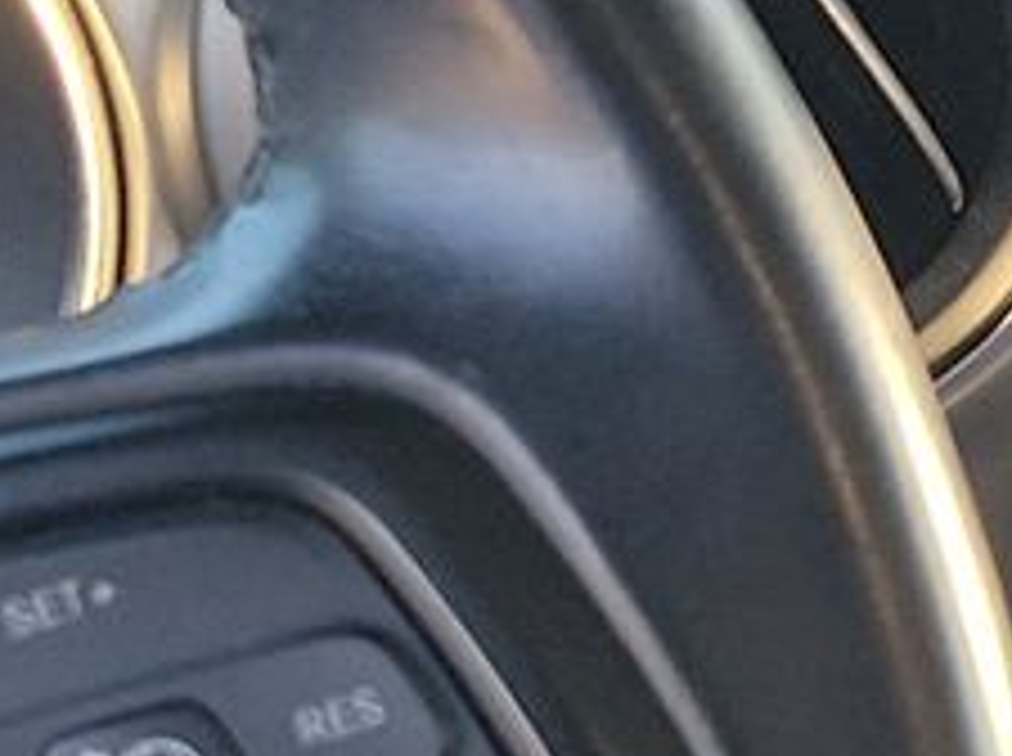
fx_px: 4991
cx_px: 2037
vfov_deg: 8.7
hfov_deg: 10.6
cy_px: 482
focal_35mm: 171
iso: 110
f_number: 1.8
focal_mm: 6.7
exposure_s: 1/59
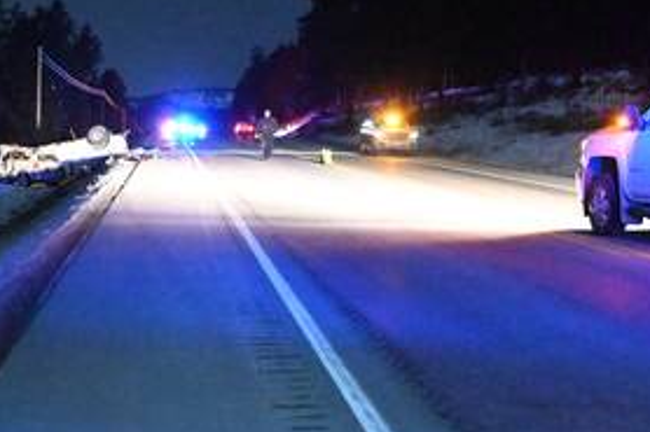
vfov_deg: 15.5
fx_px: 1588
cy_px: 235
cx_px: 255
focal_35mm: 88
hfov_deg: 23.1
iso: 25600
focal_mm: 34
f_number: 4.5
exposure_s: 1/8
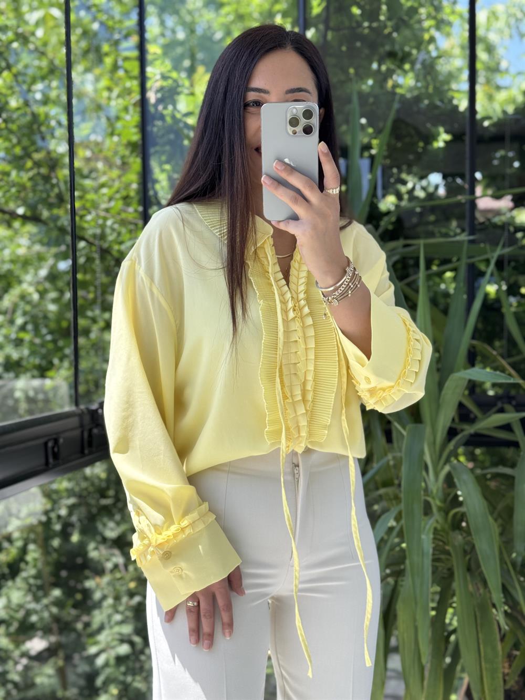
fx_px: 970
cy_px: 350
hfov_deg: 30.3
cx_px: 262
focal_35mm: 48
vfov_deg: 39.7
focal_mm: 6.76
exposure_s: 1/274
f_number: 1.78
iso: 64
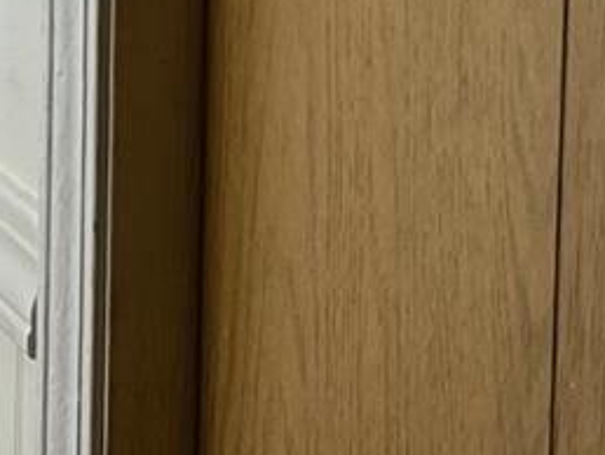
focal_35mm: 161
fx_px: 2816
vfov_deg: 9.0
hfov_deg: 11.3
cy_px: -237
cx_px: -544
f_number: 1.6
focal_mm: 5.1
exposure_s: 1/120
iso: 100
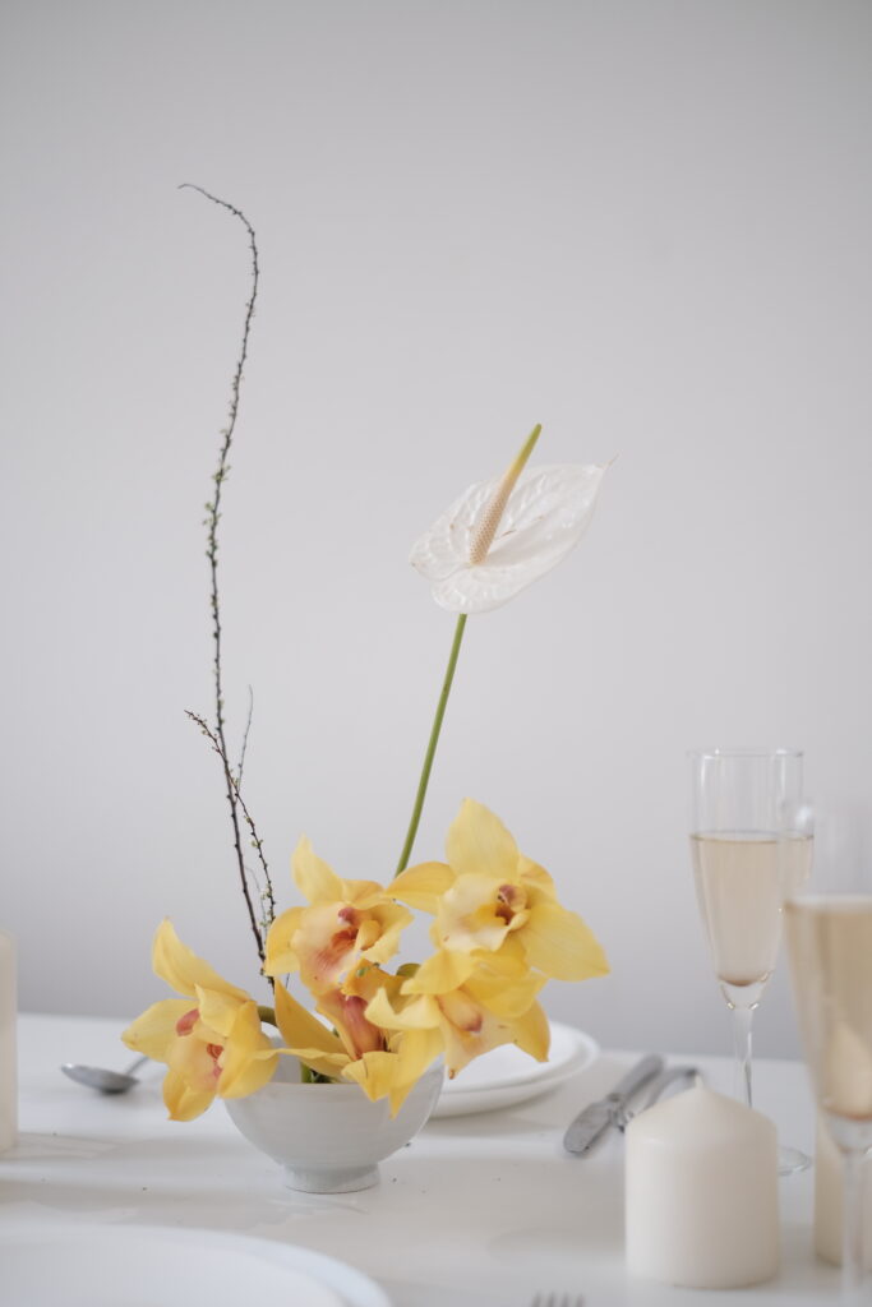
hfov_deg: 25.5
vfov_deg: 37.5
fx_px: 1925
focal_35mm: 53
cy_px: 654
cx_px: 436
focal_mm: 35
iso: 160
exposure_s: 1/75
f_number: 1.4
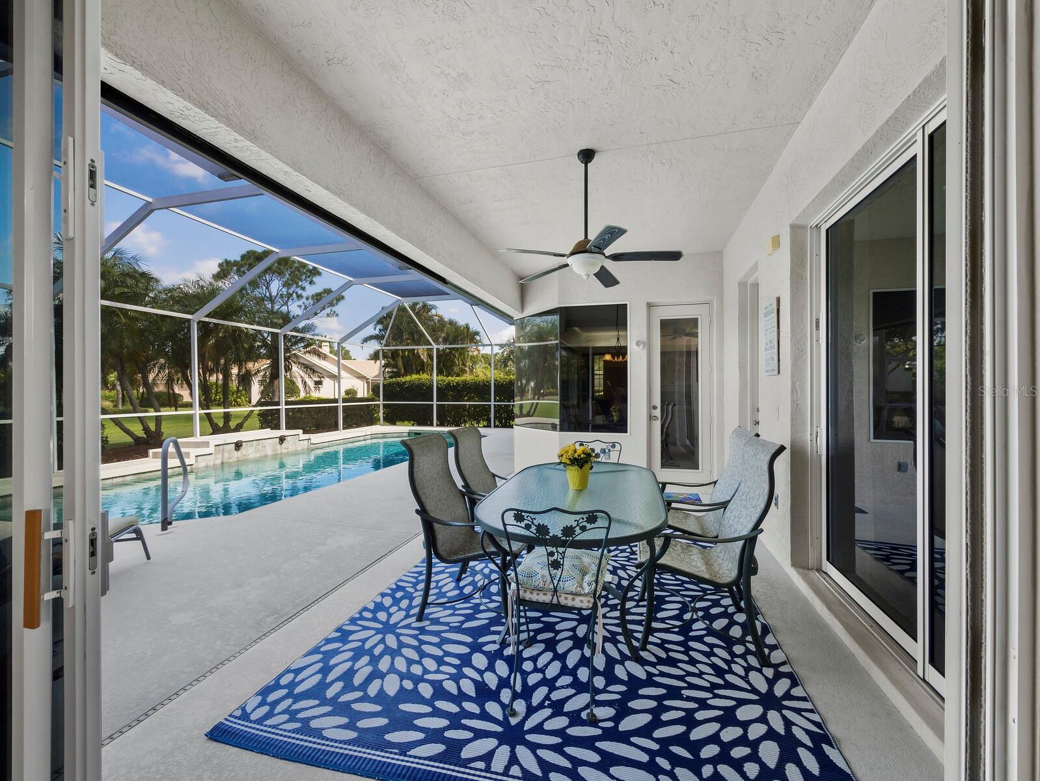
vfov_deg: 85.7
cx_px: 520
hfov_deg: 102.0
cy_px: 390
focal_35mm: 14
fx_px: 421
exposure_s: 1/13
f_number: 11
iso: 400
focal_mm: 7
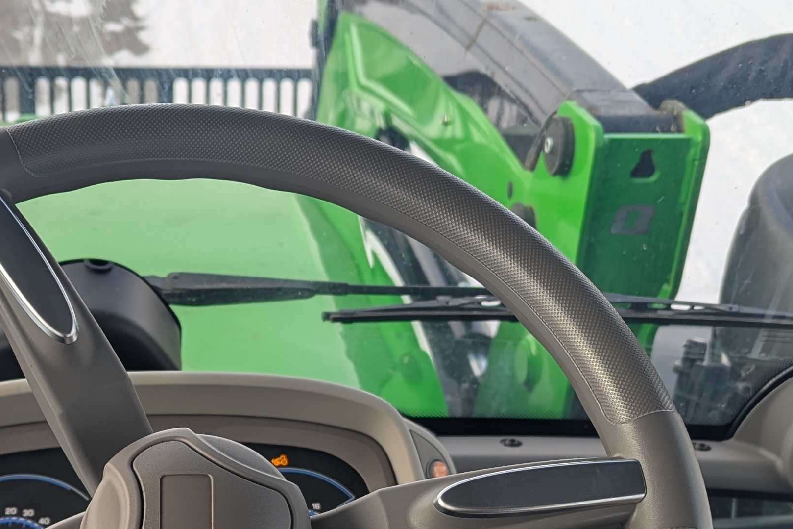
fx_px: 1388
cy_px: 456
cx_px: 280
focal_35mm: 63
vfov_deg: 21.2
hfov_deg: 31.7
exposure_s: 1/578
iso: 48
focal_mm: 6.81
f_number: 1.85
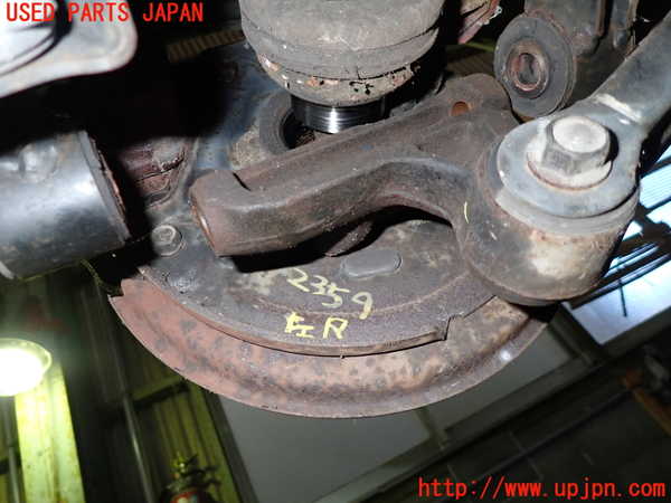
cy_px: 252
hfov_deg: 69.4
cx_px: 336
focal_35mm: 25
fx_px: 485
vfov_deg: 54.9
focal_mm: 4.5
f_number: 5.6
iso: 320
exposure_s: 1/30
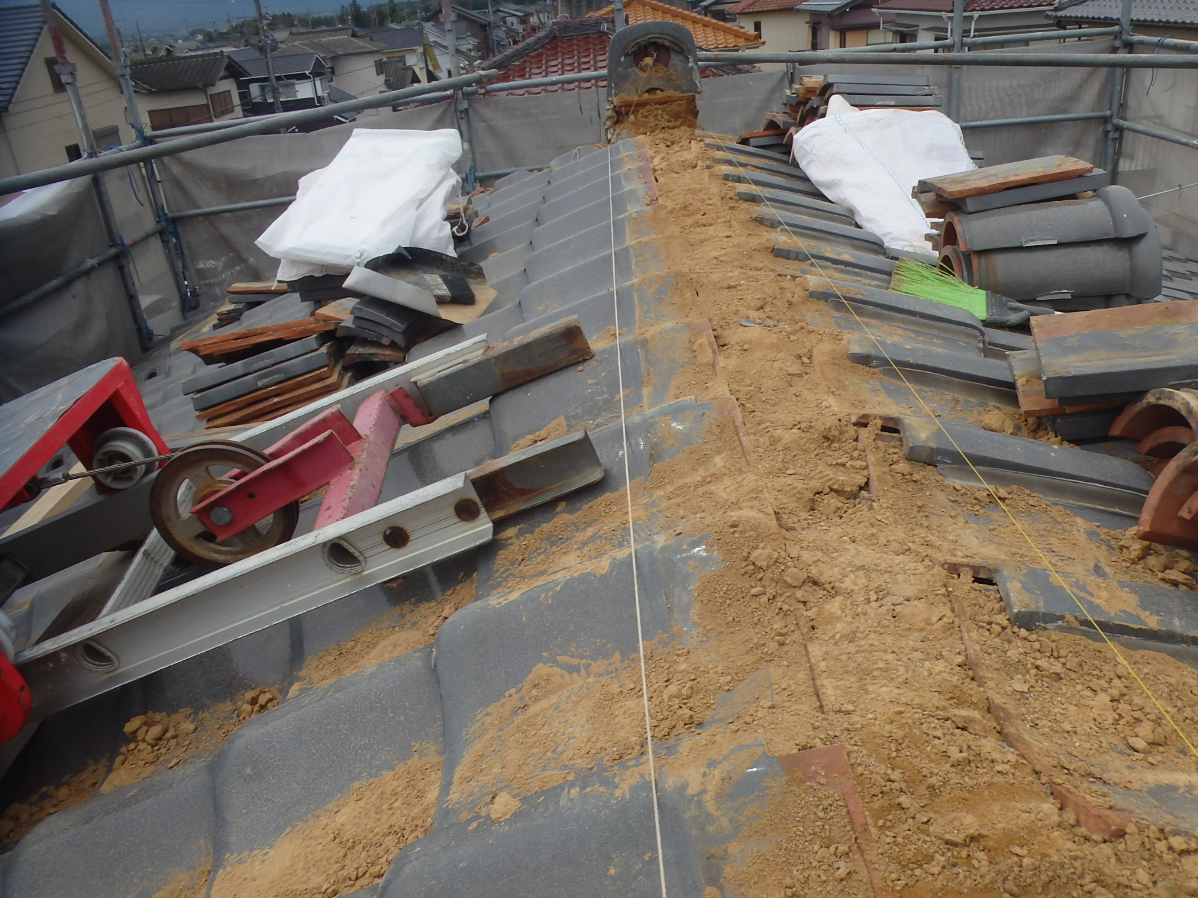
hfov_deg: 61.7
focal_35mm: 29
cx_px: 598
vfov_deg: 48.2
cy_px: 440
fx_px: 1004
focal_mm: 5
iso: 125
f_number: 11
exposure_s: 1/160
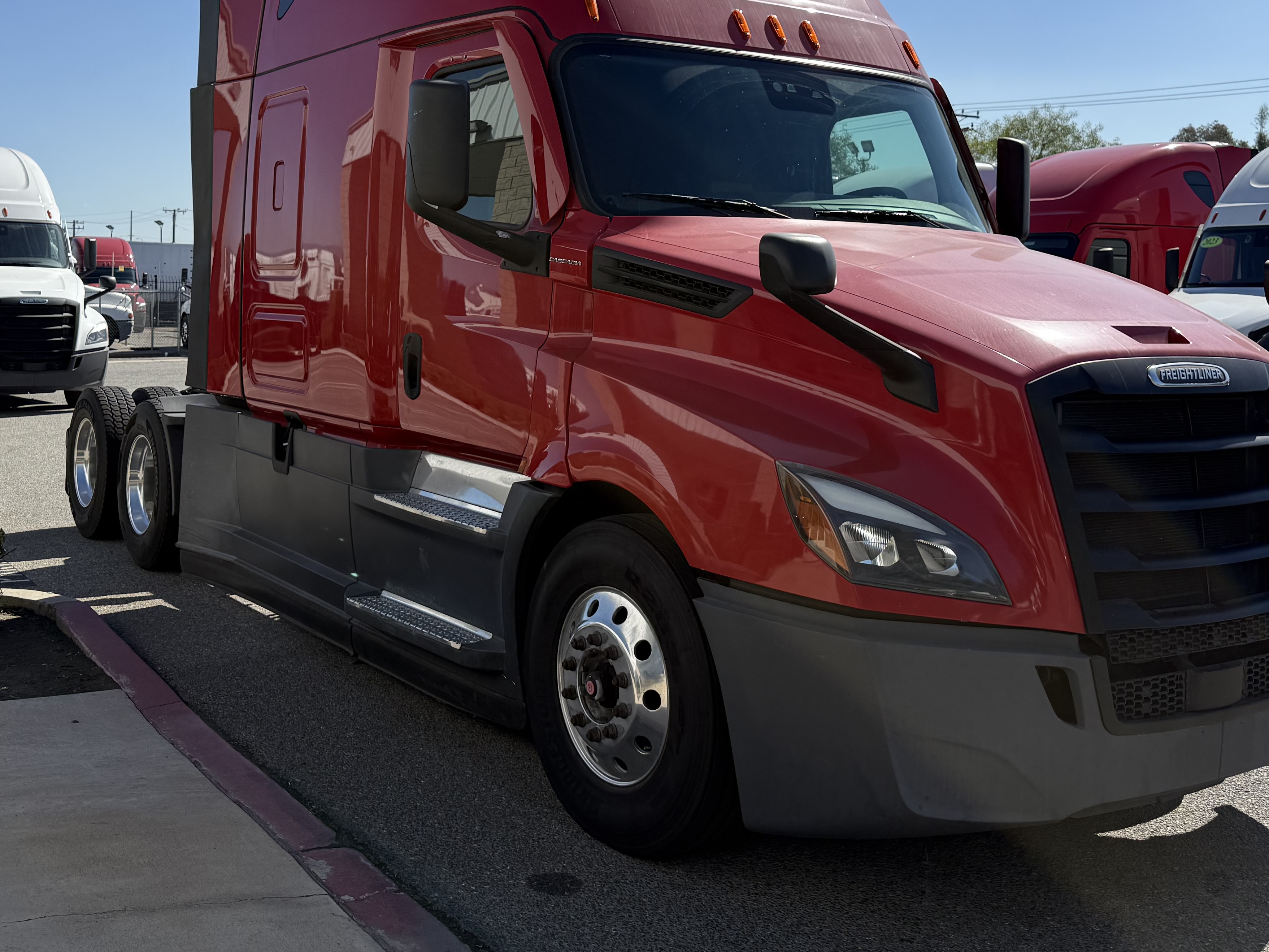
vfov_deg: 36.1
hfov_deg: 47.8
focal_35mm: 39
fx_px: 1430
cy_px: 257
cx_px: 581
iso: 80
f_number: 1.78
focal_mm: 6.76
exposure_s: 1/5714
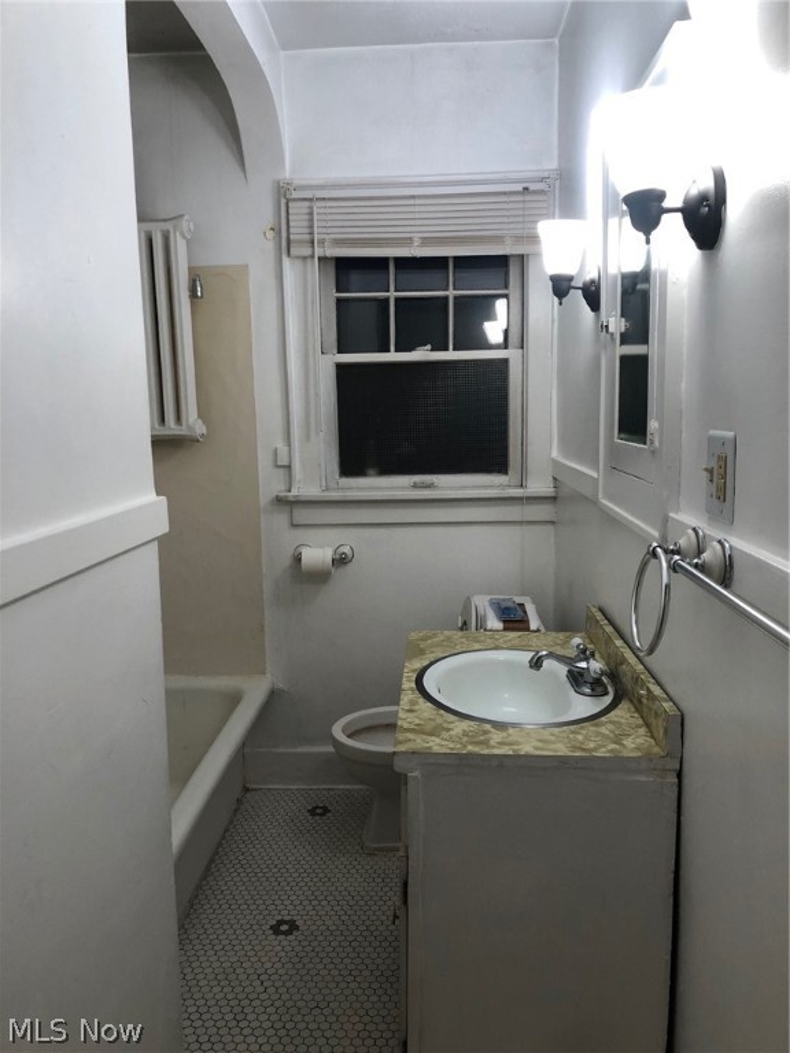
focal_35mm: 28
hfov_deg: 49.7
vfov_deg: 63.4
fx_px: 852
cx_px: 395
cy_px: 526
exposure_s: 1/20
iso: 40
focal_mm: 3.99
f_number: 1.8
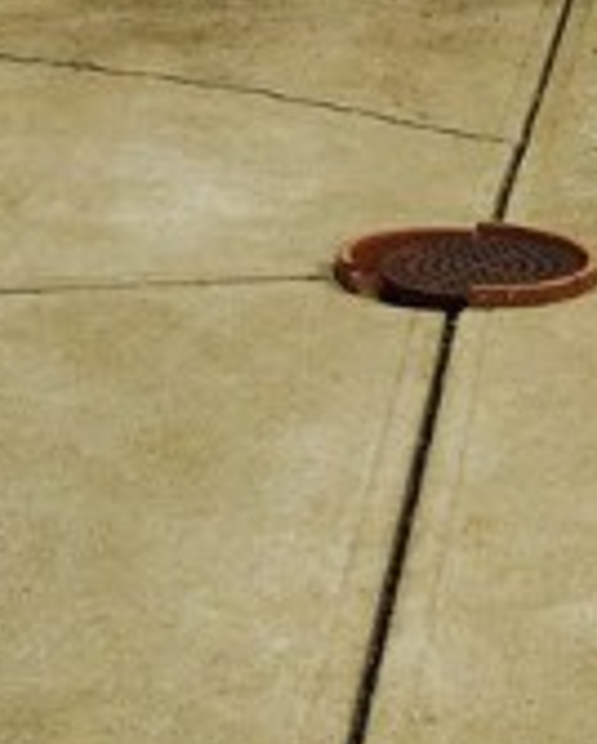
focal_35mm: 130
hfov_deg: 11.7
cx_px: 682
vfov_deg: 14.4
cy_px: -120
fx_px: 2866
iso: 25
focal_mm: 4.15
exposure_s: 1/125
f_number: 2.2
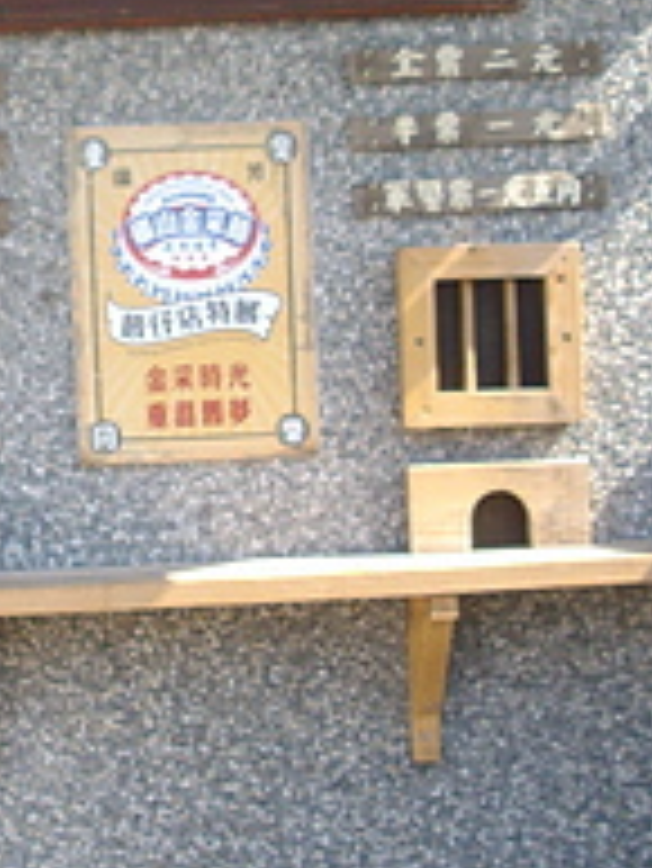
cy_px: 189
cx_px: 54
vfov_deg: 17.0
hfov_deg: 12.8
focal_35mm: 115
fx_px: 2885
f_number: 2.8
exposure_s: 1/200
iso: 80
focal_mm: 6.2
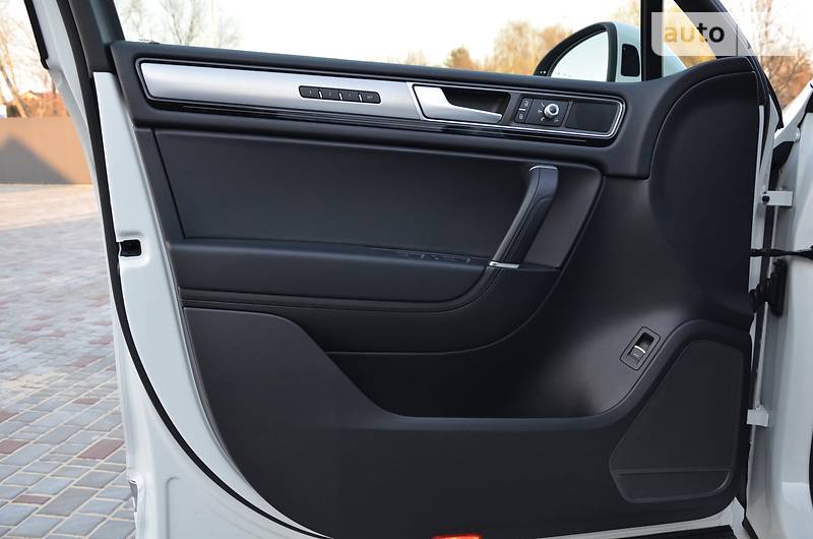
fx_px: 710
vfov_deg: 41.5
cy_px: 270
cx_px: 406
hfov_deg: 59.6
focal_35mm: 32
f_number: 5.6
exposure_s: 1/125
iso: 400
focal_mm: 21
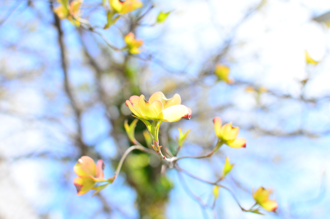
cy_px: 110
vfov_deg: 25.6
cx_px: 165
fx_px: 480
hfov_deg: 37.9
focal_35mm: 52
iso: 640
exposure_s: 1/4000
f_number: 3.5
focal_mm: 35
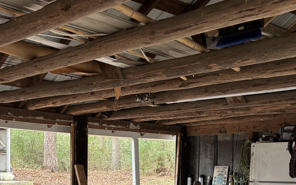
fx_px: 468
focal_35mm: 58
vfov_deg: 21.3
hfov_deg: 34.7
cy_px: 203
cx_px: 93
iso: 100
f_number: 1.6
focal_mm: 5.96
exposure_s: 1/121
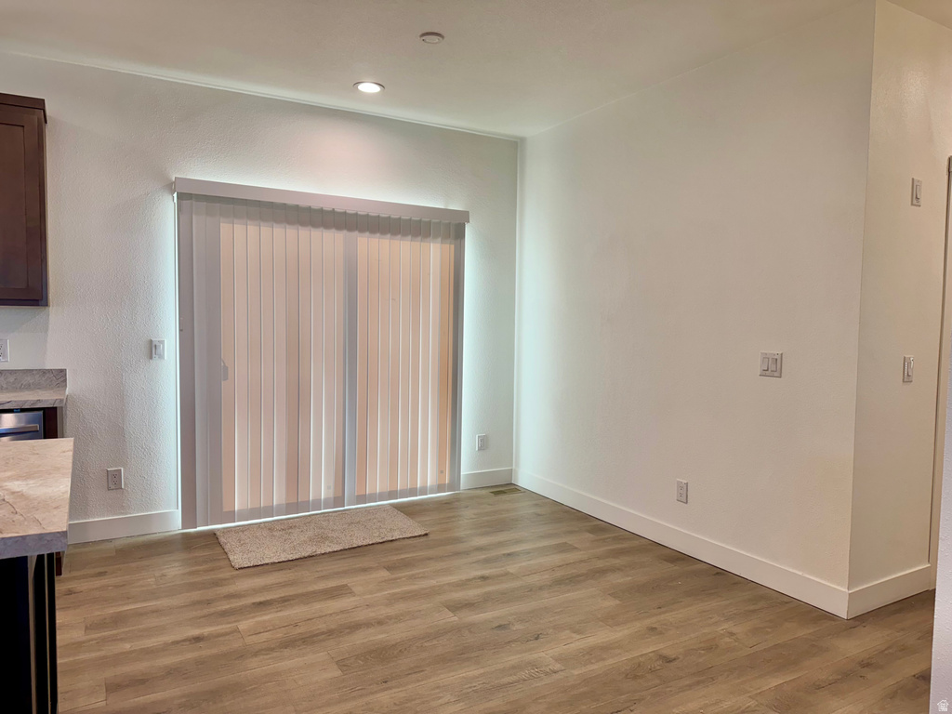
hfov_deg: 71.6
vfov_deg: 56.8
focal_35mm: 24
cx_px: 476
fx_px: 660
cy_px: 357
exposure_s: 1/120
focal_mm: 6.76
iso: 80
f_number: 1.78
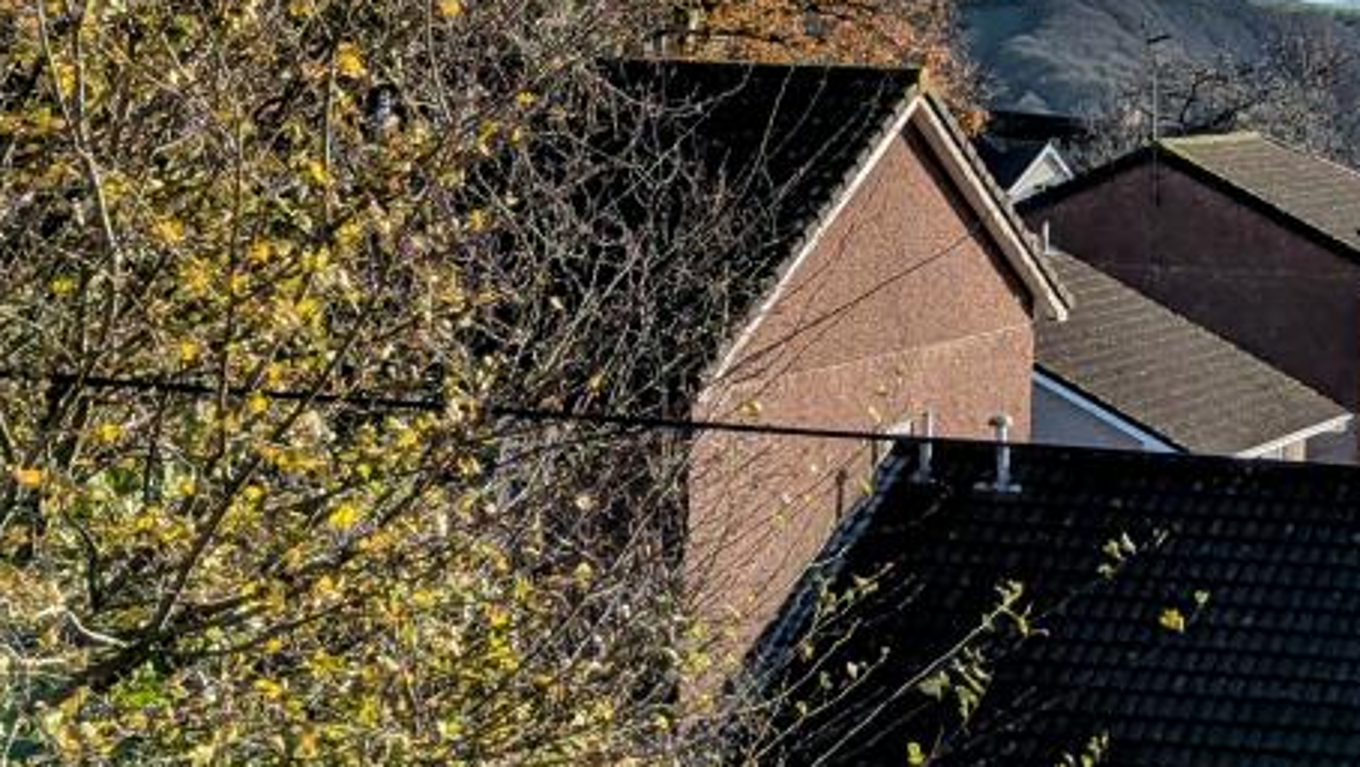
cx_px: 1477
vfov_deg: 10.1
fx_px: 4258
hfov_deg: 17.6
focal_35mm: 118
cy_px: -124
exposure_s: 1/2710
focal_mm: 6.81
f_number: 1.85
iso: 58
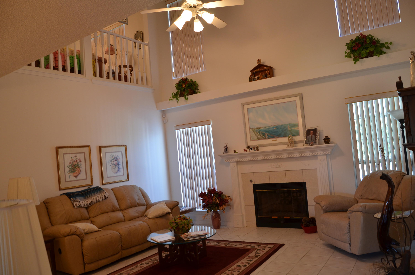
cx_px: 208
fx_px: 311
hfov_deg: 67.5
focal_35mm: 27
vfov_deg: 47.7
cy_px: 138
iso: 400
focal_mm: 18
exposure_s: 1/60
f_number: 4
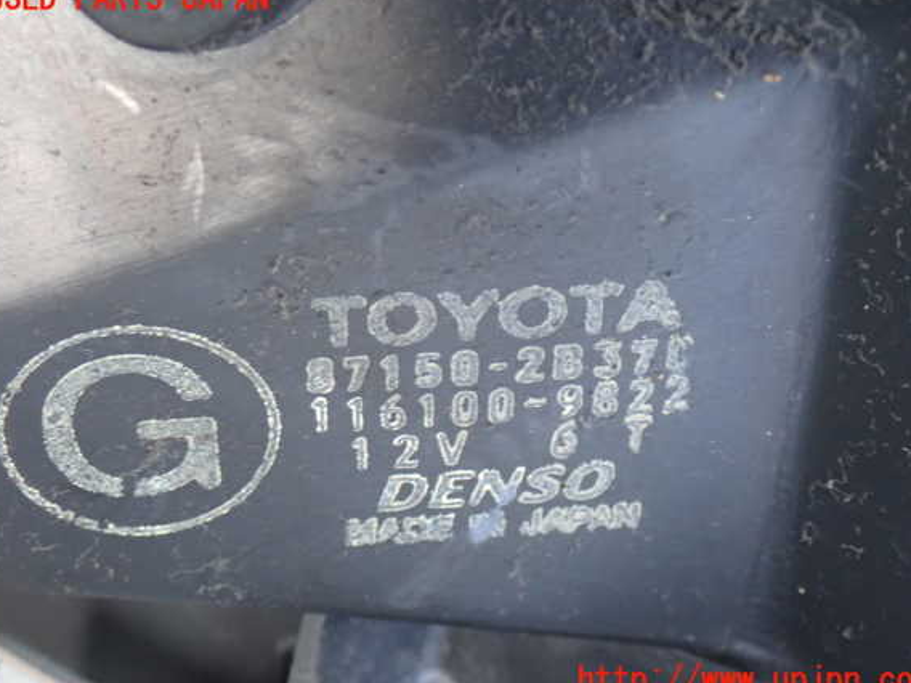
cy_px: 340
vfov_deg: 15.9
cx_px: 459
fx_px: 2448
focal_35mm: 93
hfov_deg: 21.1
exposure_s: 1/20
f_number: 4.5
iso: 800
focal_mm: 15.66
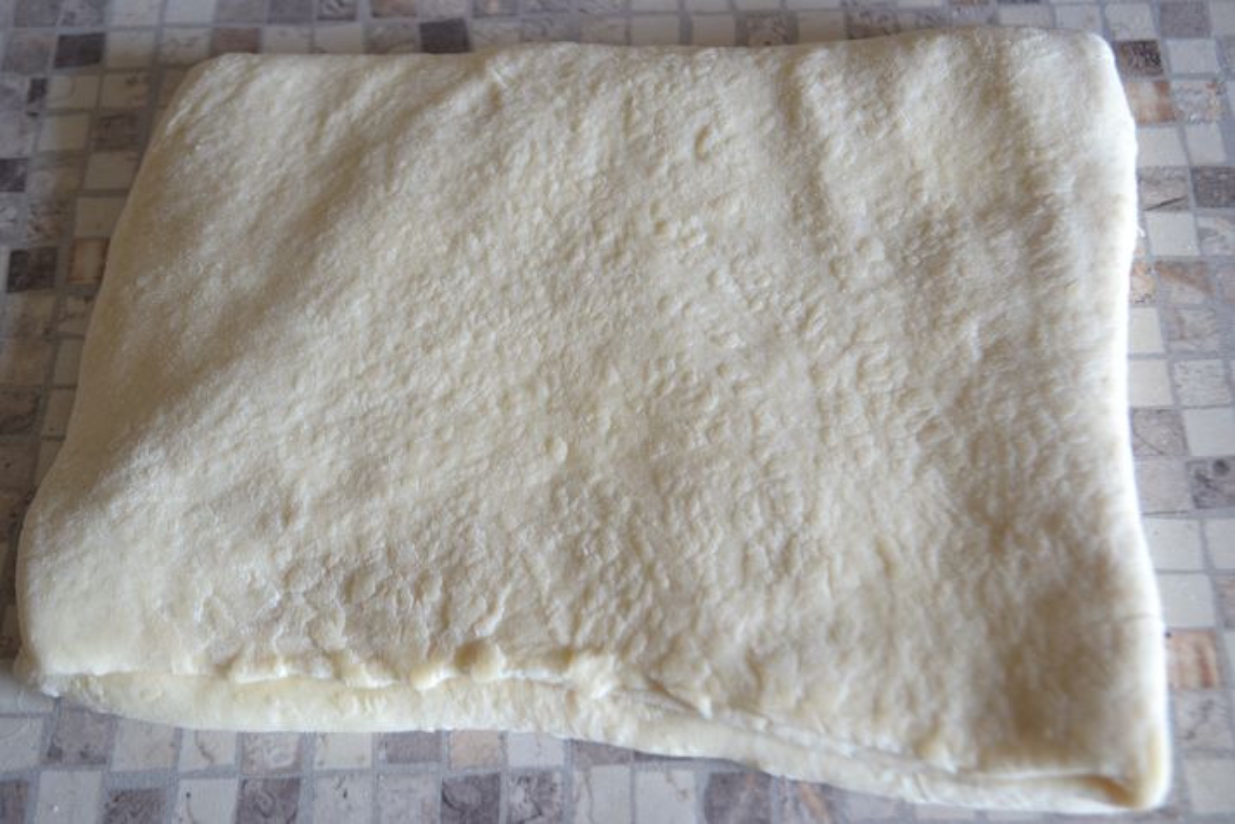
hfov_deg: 37.8
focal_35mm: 52
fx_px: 1801
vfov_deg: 25.8
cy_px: 412
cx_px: 618
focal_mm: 35
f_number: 5
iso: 400
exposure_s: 1/20
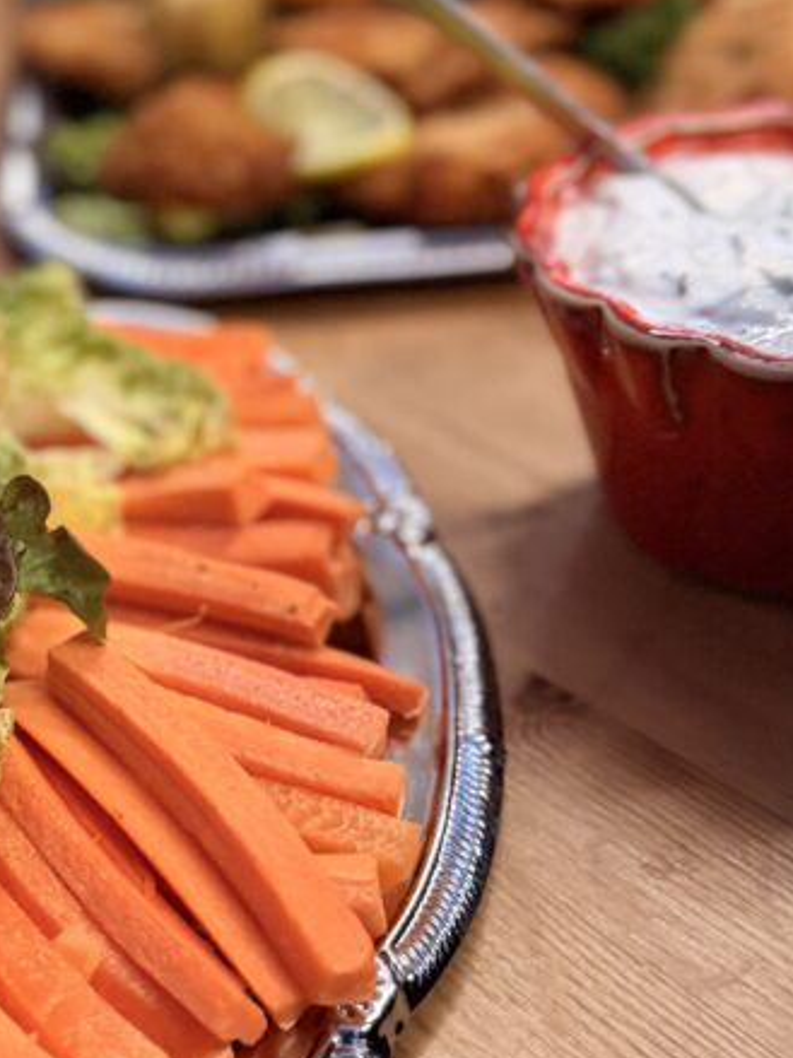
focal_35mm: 56
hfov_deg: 25.3
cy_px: 533
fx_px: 1711
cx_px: 87
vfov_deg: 34.4
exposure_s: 1/33
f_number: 1.78
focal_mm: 6.76
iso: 640
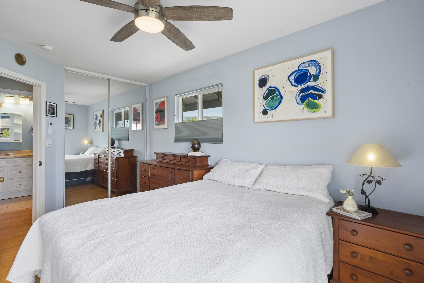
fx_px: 200
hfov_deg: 93.3
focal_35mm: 17
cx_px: 209
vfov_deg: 70.5
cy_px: 143
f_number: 8
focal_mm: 16
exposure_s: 1/2
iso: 100
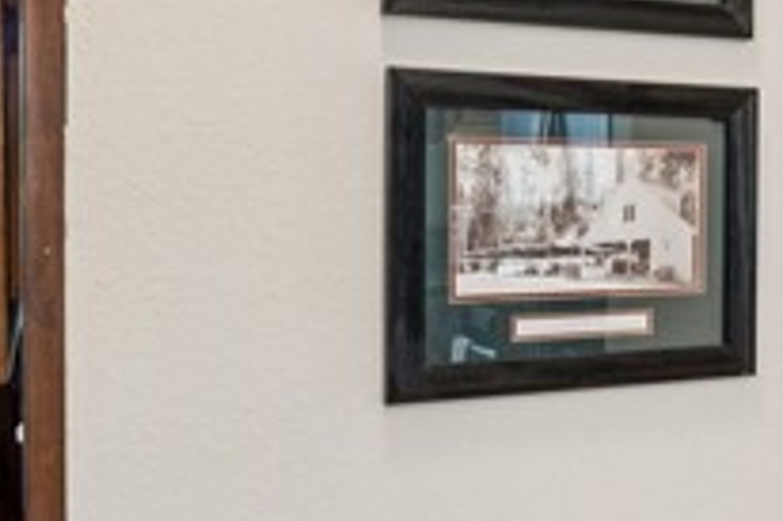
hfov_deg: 30.5
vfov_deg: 23.4
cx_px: 886
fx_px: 1258
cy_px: 224
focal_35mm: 58
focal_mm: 18.6
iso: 100
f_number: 13
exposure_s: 1/1.67
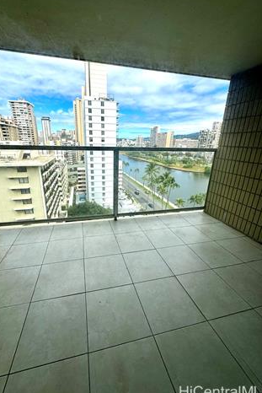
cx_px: 119
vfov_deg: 100.4
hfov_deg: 77.2
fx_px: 164
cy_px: 195
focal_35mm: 15
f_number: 2.2
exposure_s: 1/2083
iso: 50
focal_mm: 2.22
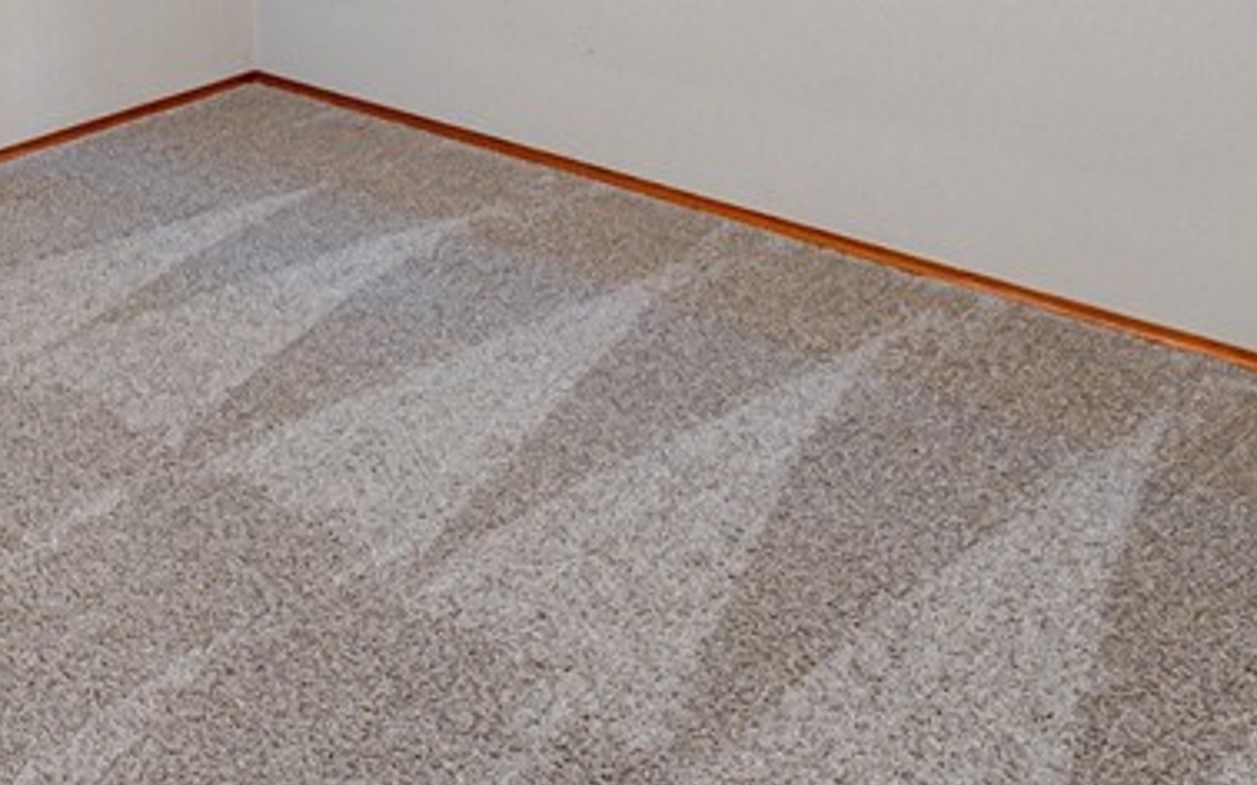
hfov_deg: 43.8
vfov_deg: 25.1
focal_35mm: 41
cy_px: -341
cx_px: 113
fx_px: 1404
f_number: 11
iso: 1000
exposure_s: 1/80
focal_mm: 14
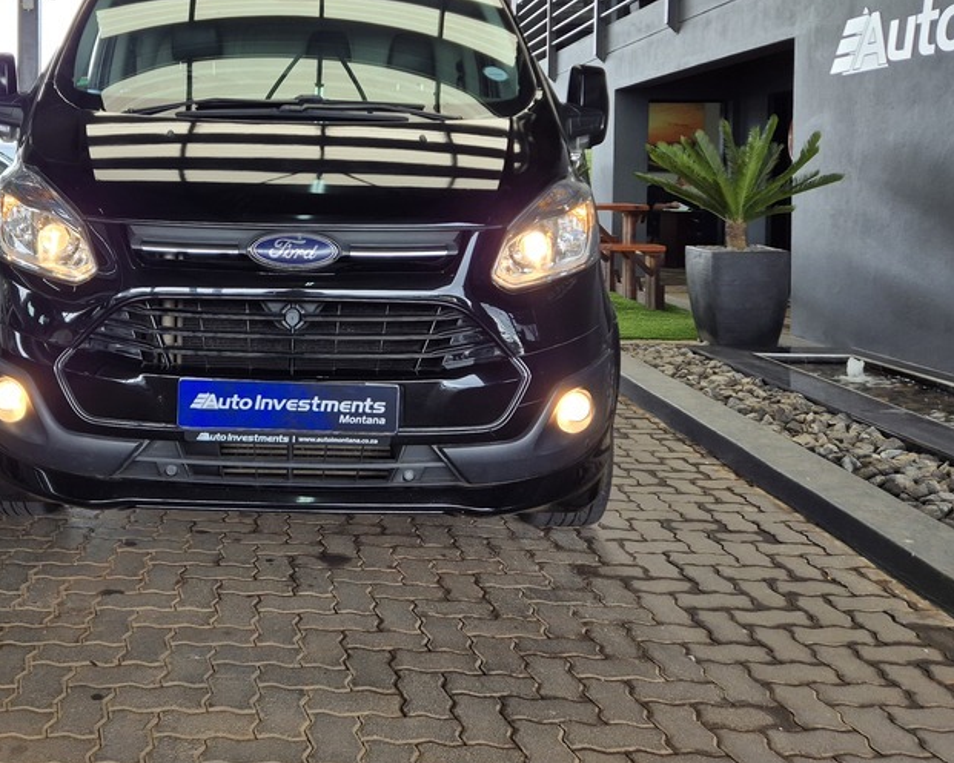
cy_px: 187
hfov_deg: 48.0
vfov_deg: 39.0
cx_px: 292
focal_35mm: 37
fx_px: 1045
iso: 64
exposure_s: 1/180
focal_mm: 5.4
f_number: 1.8
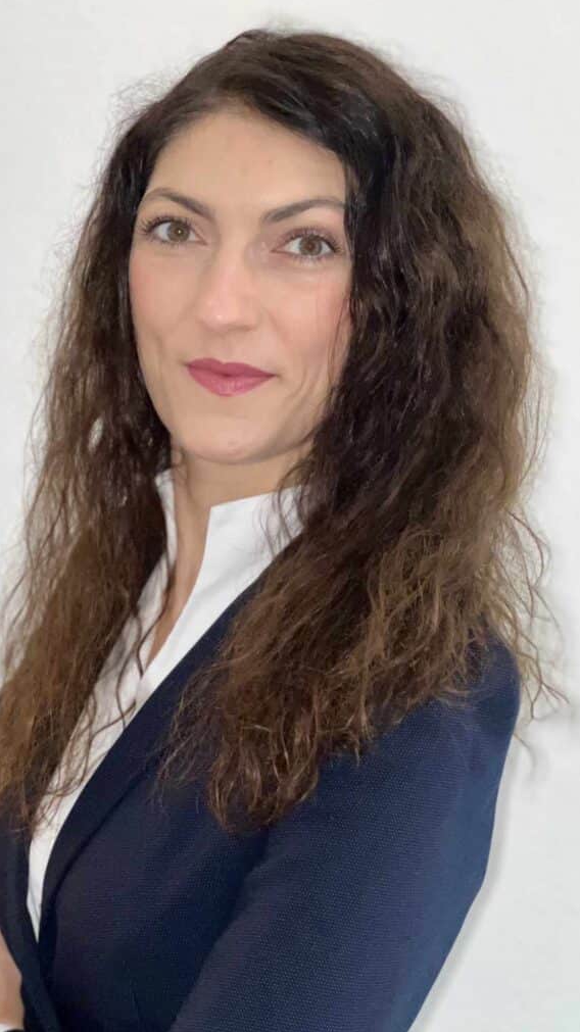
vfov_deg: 25.0
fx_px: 2326
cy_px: 511
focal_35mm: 85
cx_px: 211
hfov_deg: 14.2
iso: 320
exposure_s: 1/34
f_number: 2.8
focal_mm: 9
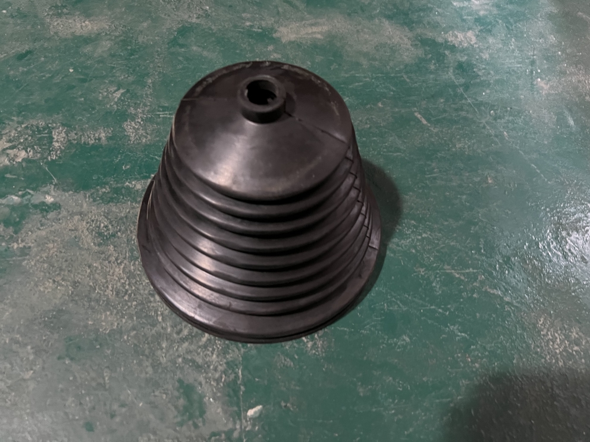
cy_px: 221
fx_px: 443
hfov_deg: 67.3
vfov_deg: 53.1
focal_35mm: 26
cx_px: 295
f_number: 1.5
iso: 640
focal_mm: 5.7
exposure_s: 1/25
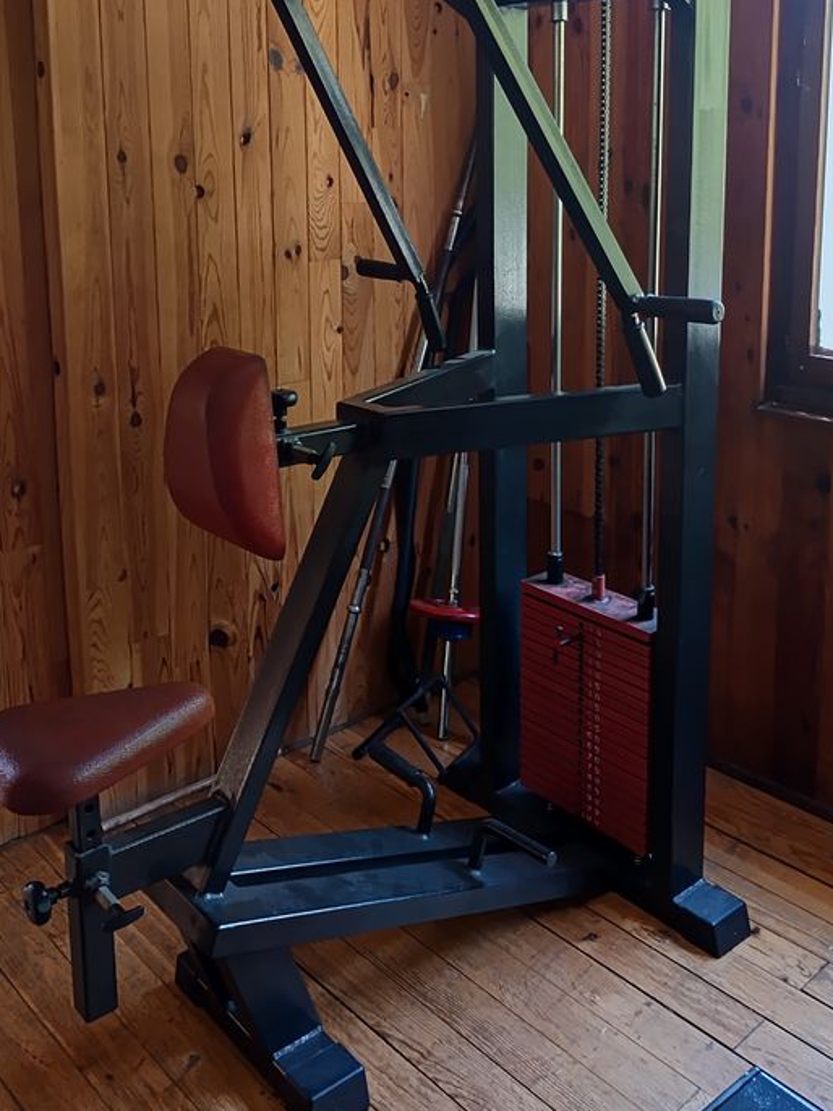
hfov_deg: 40.6
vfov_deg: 51.3
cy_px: 340
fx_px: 1124
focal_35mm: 35
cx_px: 382
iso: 866
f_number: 1.7
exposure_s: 1/50
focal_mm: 5.31
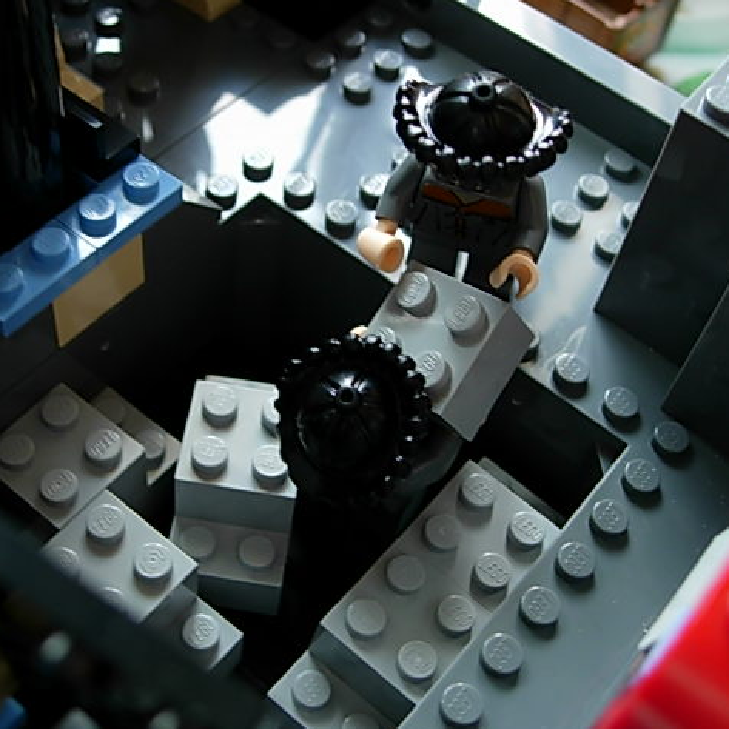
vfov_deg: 34.7
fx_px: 1167
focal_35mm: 49
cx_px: 307
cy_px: 368
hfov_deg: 34.6
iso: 79
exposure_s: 1/10
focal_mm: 8.5
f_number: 2.9
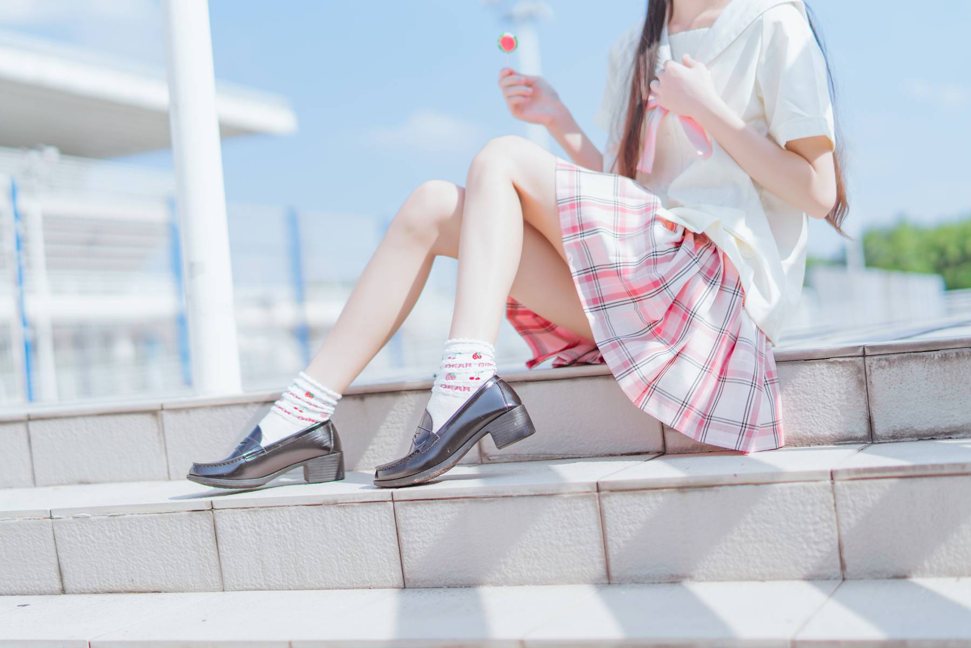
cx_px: 486
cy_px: 324
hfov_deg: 39.6
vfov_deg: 27.0
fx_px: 1349
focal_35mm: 50
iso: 100
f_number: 1.4
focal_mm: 50
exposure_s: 1/4000
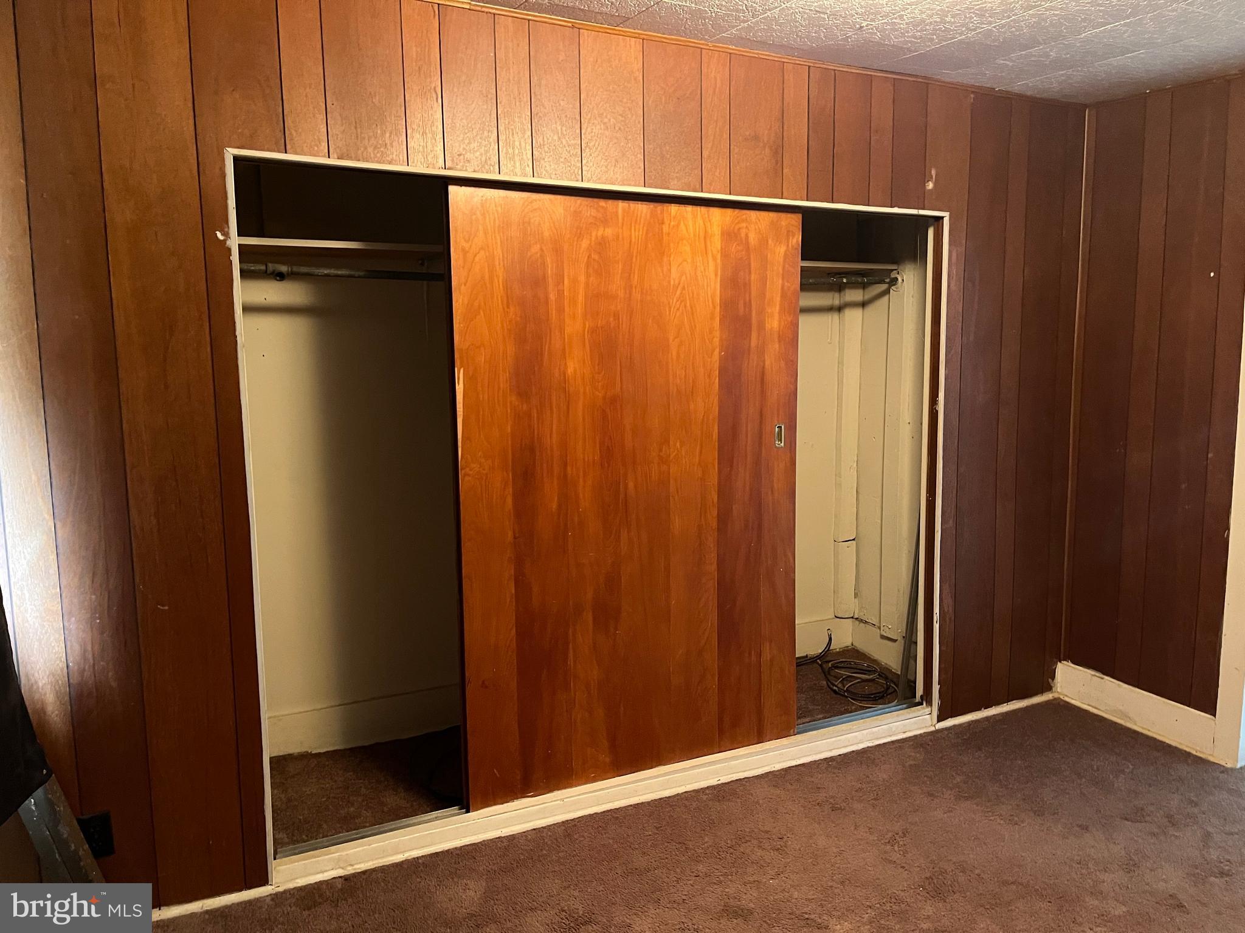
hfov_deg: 67.3
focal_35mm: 26
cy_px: 466
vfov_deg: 53.1
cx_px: 622
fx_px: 935
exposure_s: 1/30
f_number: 1.6
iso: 640
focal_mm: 5.1
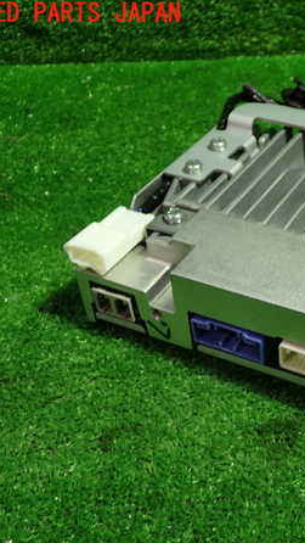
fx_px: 632
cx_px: 324
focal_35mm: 44
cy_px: 273
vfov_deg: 46.4
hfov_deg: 25.4
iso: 200
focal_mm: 5.4
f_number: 2.3
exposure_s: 1/30
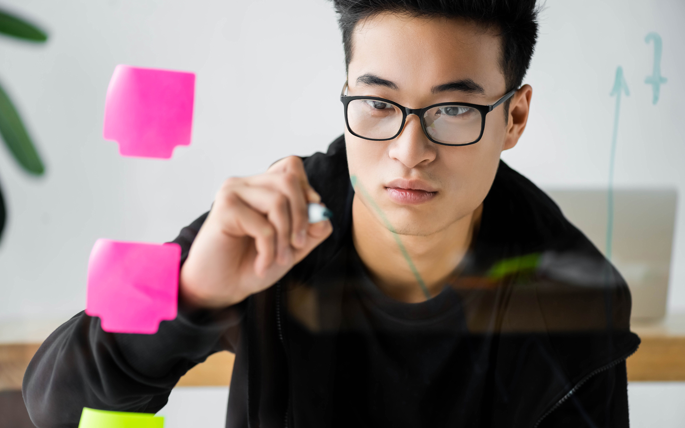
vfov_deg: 12.1
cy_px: 223
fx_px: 2016
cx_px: 343
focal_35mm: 108
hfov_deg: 19.3
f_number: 4
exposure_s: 1/200
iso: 400
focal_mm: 105
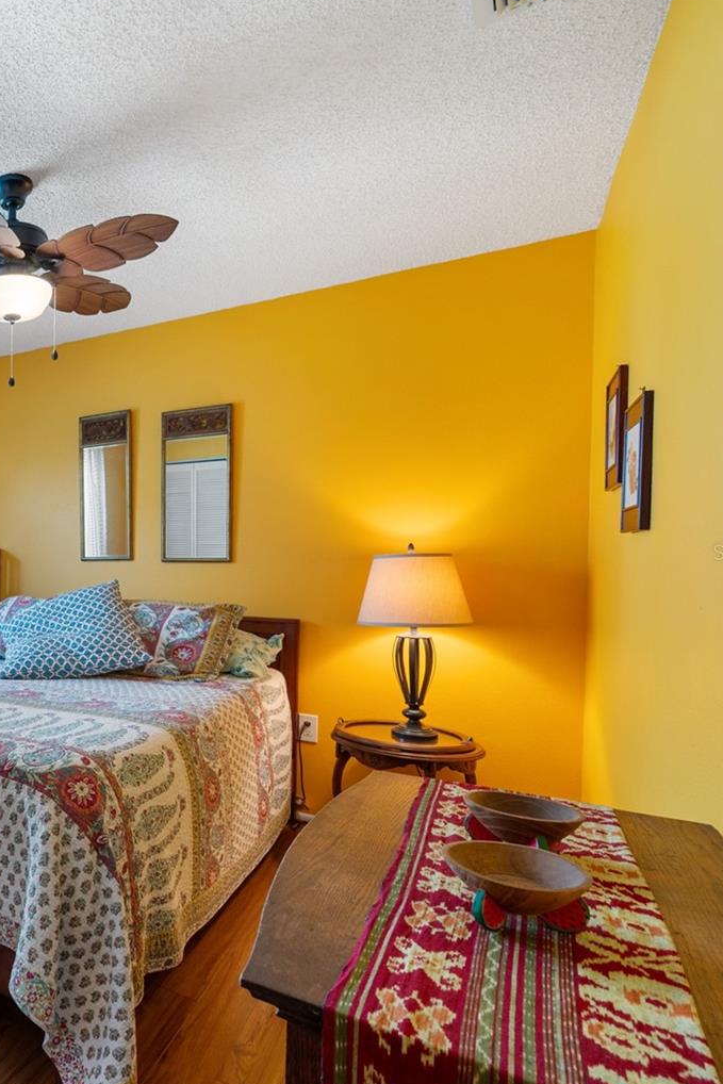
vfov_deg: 78.6
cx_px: -44
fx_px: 662
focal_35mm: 22
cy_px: 552
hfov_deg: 45.4
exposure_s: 1
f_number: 9
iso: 250
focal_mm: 14
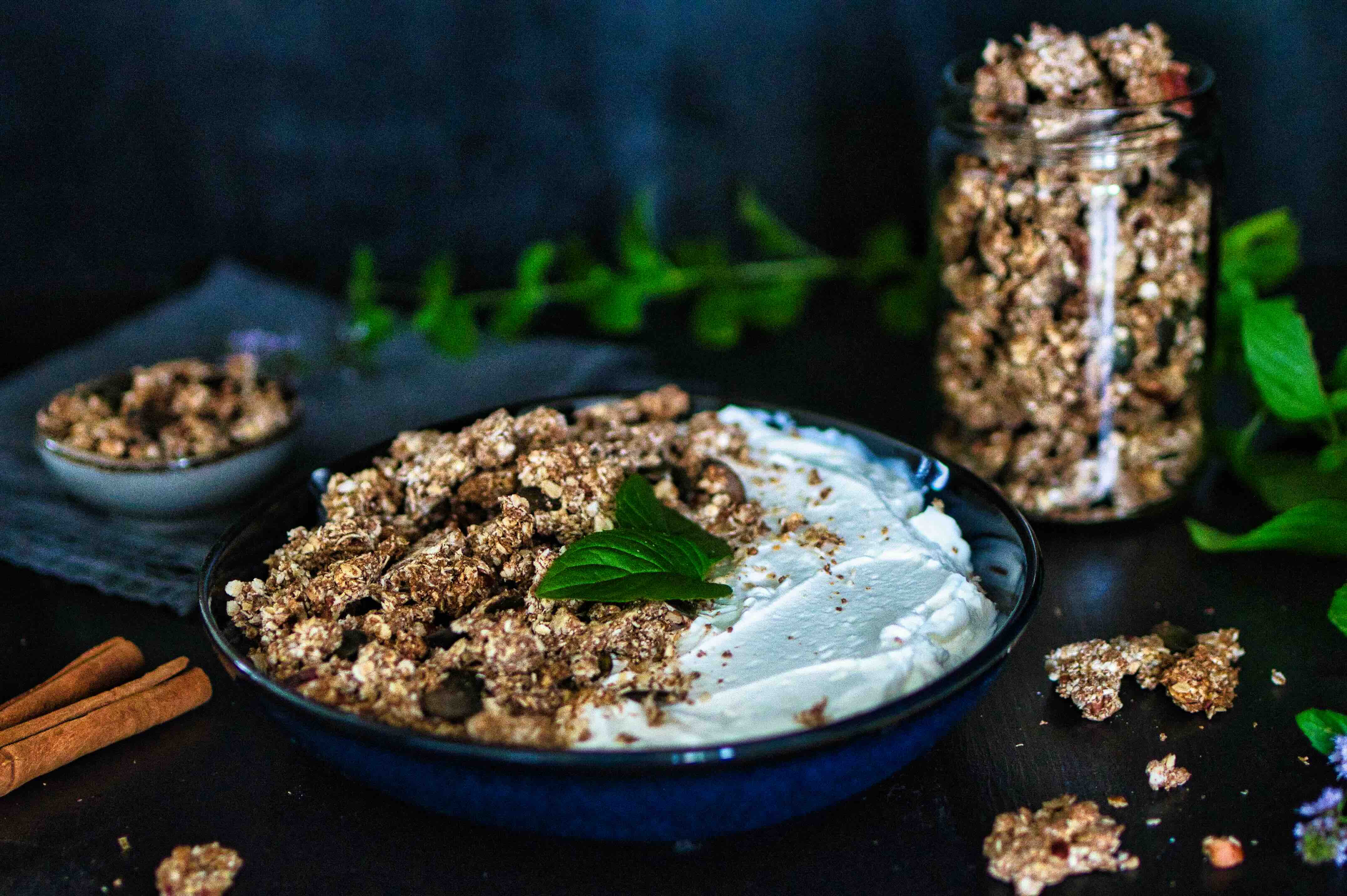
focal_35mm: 70
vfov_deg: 19.4
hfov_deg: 28.9
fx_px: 2617
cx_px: 674
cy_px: 448
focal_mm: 35
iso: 4500
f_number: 1.8
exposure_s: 1/80
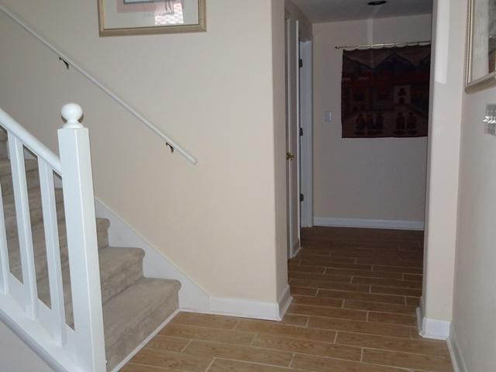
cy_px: 186
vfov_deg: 45.4
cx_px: 248
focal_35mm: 31
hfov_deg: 58.4
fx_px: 444
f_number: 4
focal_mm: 5.26
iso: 500
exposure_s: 1/40
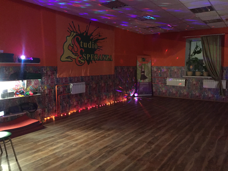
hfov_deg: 61.7
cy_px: 86
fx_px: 191
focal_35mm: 29
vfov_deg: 48.2
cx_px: 114
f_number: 2.2
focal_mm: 4.15
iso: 800
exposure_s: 1/17
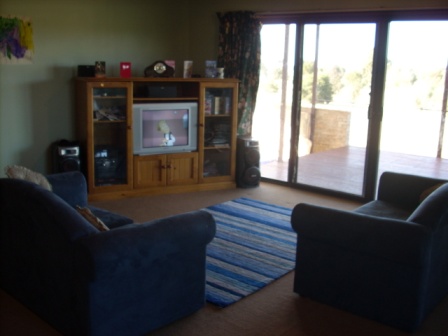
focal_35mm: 37
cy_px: 168
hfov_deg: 50.1
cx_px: 224
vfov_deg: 38.7
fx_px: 479
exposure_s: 1/30
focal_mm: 6.2
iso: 64
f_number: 2.8
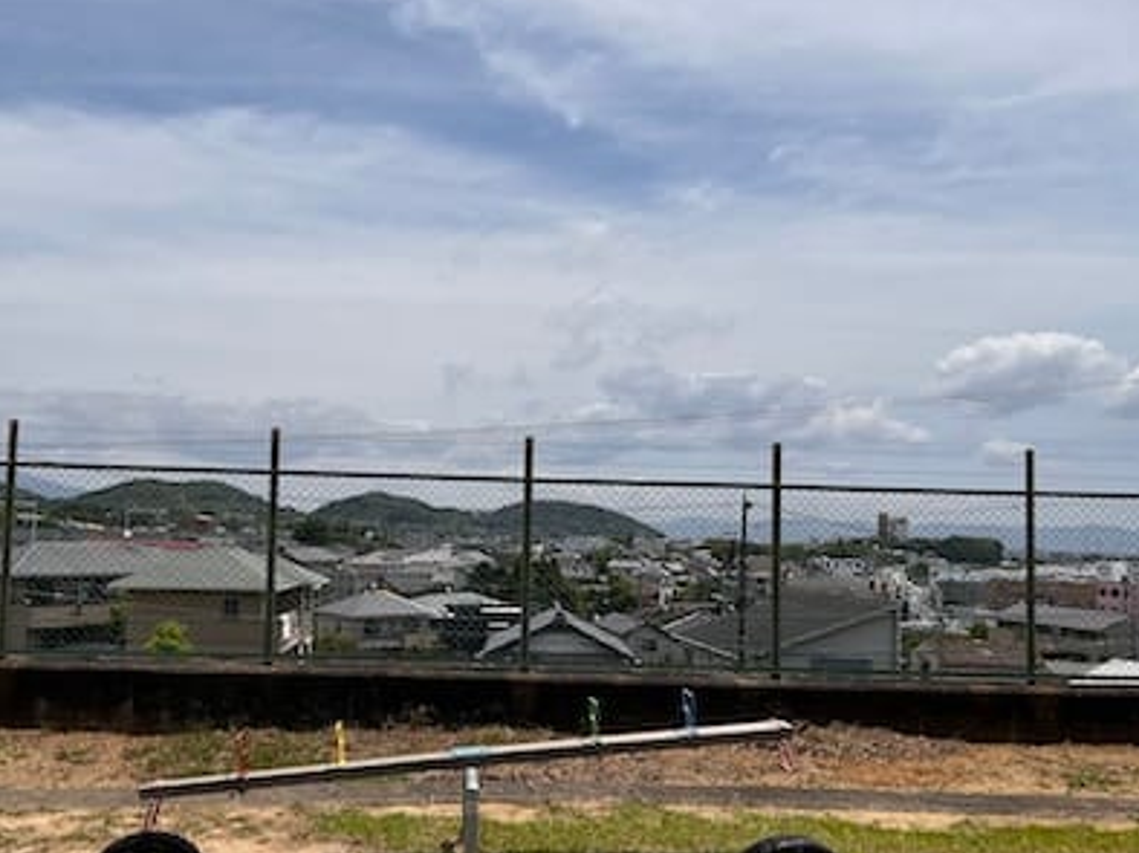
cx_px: 486
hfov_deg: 55.2
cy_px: 476
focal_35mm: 33
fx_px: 1085
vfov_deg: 42.8
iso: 50
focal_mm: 5.7
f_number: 1.5
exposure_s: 1/8000
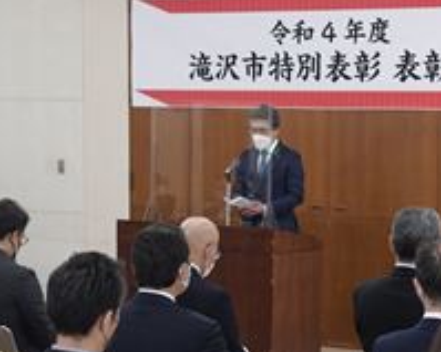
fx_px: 1383
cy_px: 258
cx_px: 423
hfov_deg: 17.8
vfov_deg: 14.5
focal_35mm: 106
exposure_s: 1/200
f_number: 7.1
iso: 2500
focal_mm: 30
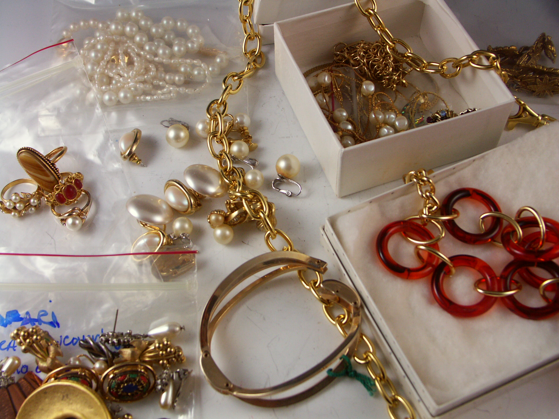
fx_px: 662
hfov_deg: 45.8
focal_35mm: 41
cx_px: 280
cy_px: 210
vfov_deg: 35.1
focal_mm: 10.56
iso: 100
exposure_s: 1/80
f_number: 3.5
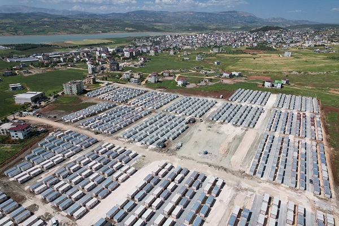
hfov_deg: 78.6
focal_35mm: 22
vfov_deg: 57.2
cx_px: 170
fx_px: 207
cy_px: 113
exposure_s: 1/4000
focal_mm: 8.38
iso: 130
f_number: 2.8
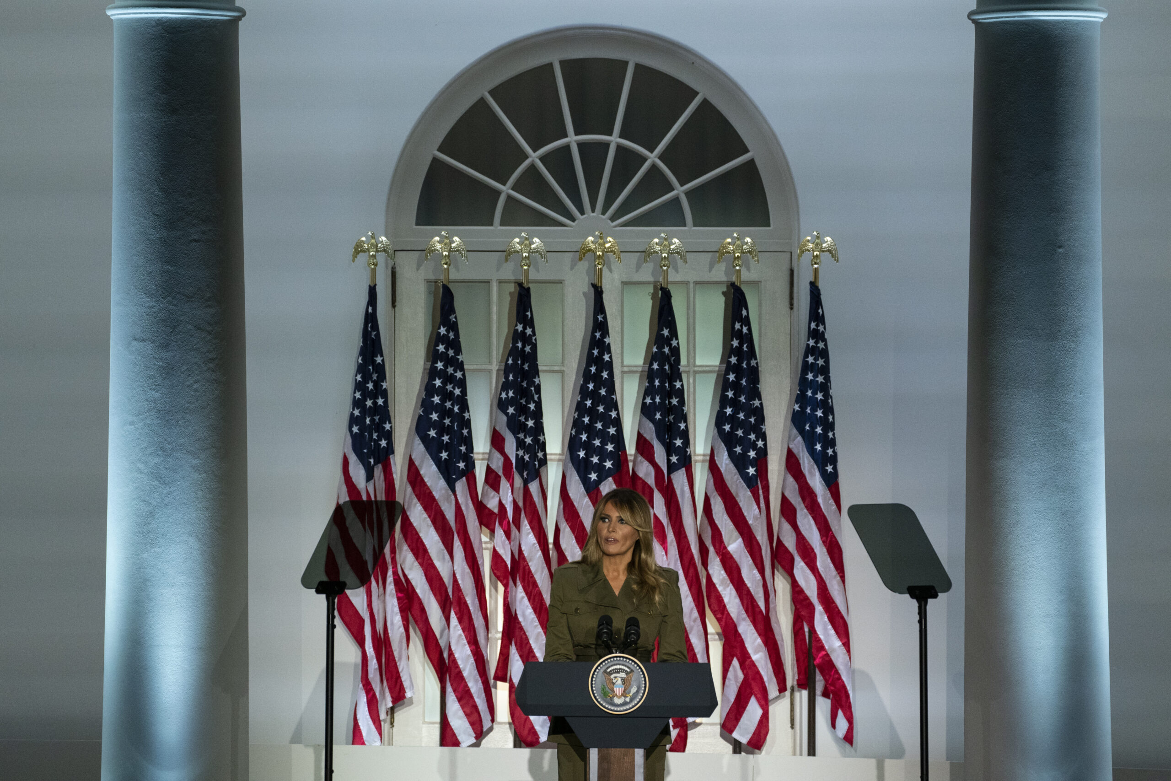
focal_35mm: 221
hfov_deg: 9.3
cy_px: 390
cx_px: 586
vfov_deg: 6.2
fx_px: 7189
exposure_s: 1/320
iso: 4000
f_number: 5.6
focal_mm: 221
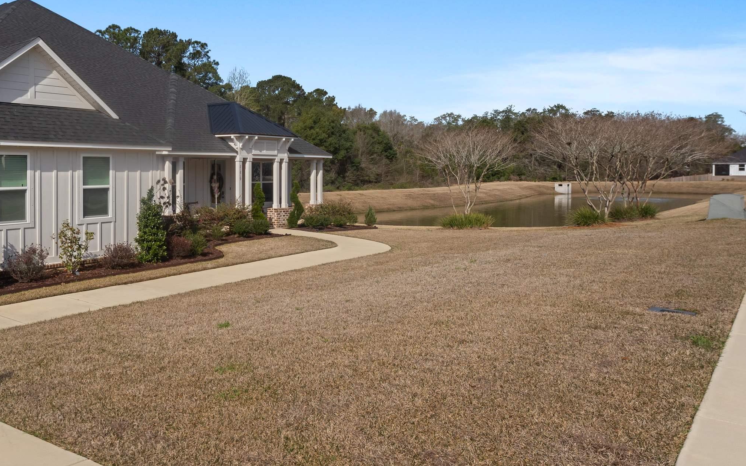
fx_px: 569
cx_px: 182
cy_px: 194
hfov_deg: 62.5
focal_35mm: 28
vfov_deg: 44.4
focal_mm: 18
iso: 400
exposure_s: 1/1000
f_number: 7.1
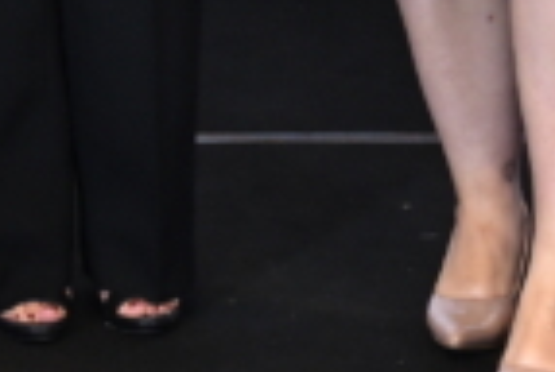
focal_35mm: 236
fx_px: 3646
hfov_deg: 8.7
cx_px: 171
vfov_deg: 5.5
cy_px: -746
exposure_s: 1/200
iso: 1250
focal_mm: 33
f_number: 3.5
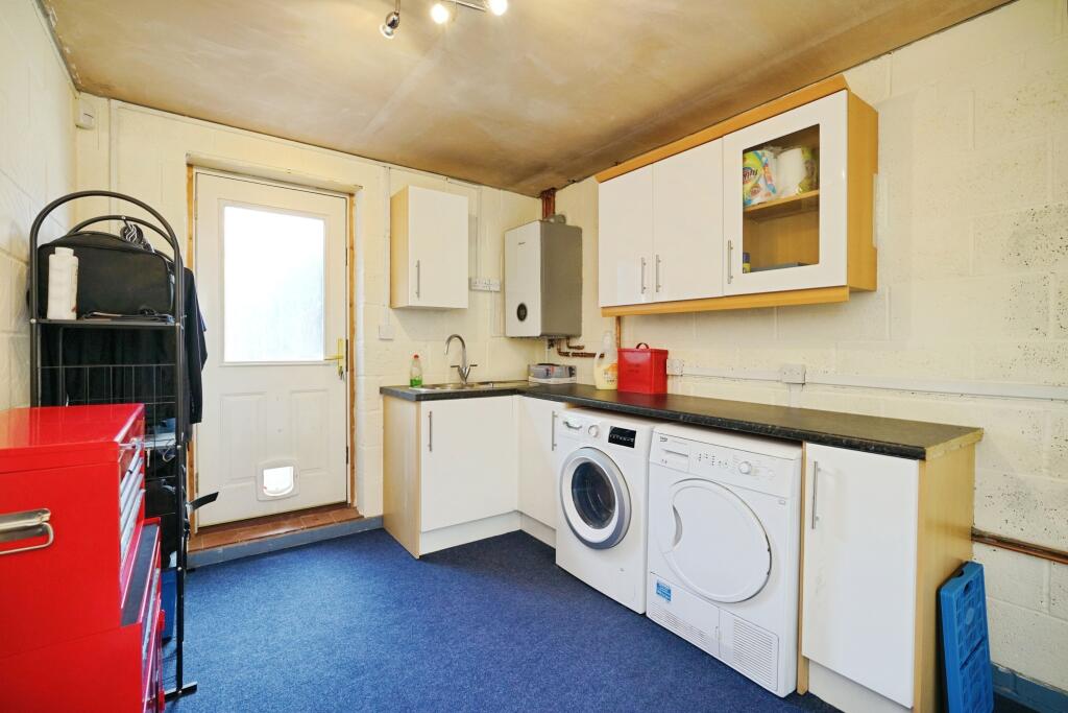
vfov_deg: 73.8
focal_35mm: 16
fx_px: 475
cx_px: 534
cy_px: 356
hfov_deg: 96.7
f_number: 5.6
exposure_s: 1/60
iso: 2000
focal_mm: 16
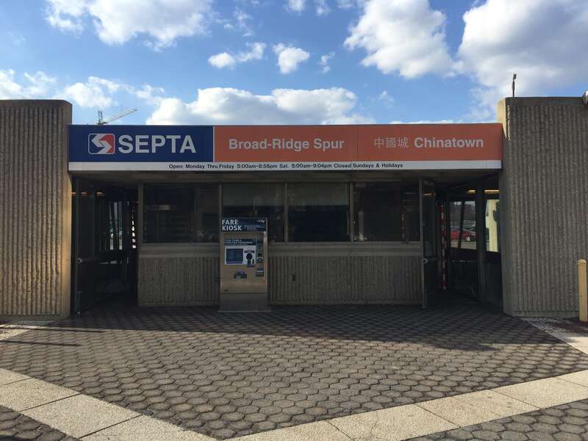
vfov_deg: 48.2
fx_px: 493
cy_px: 220
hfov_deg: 61.7
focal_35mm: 29
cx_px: 294
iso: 32
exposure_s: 1/1799
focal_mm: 4.15
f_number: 2.2
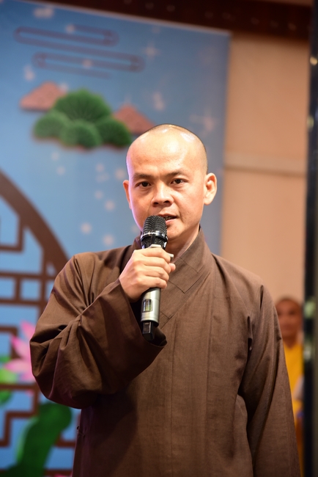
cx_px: 159
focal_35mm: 120
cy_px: 238
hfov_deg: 11.4
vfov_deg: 17.1
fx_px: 1588
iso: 1250
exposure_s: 1/40
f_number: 4.5
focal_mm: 120
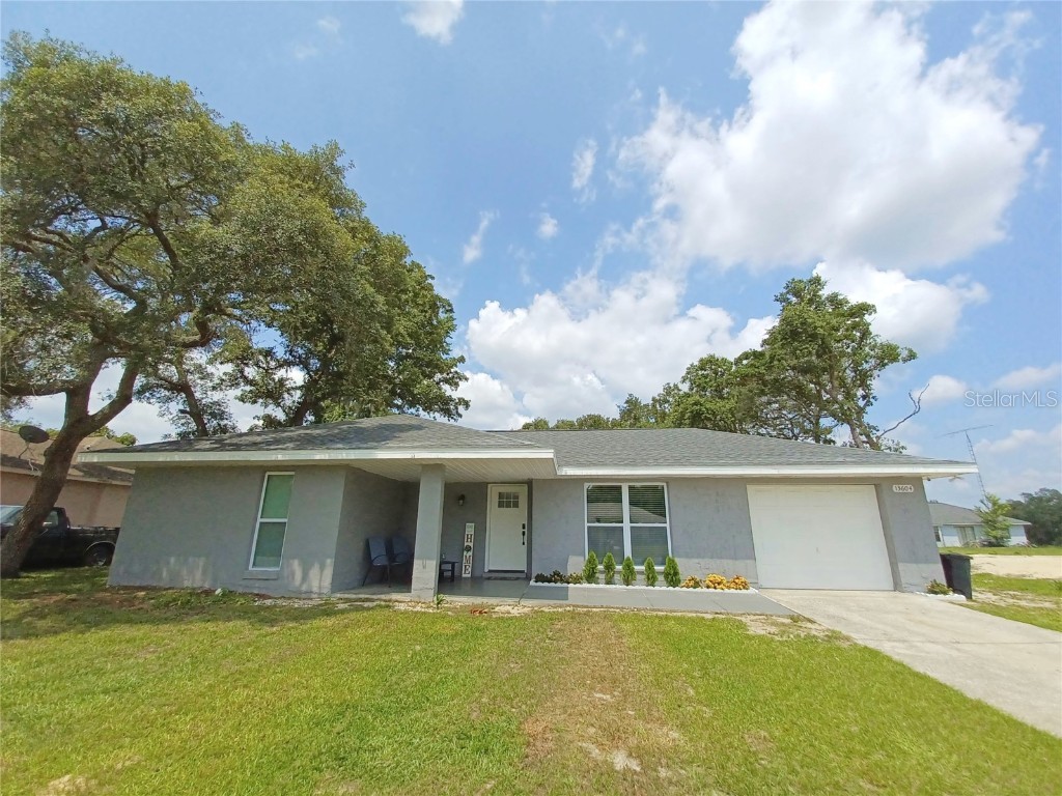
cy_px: 398
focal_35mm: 13
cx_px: 531
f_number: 2.2
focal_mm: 1.42
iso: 40
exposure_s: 1/2000
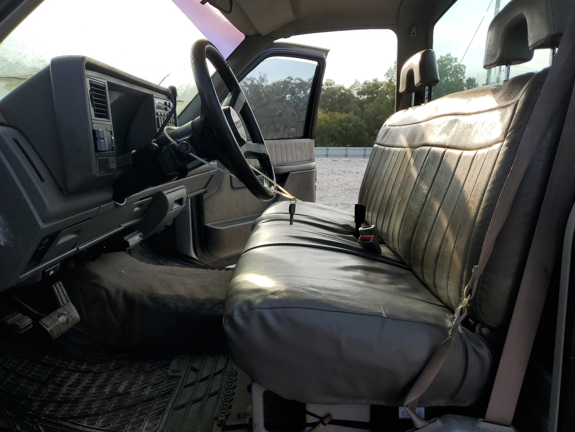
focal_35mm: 26
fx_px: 432
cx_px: 288
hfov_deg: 67.3
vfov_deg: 53.1
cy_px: 216
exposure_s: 1/1250
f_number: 1.5
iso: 50
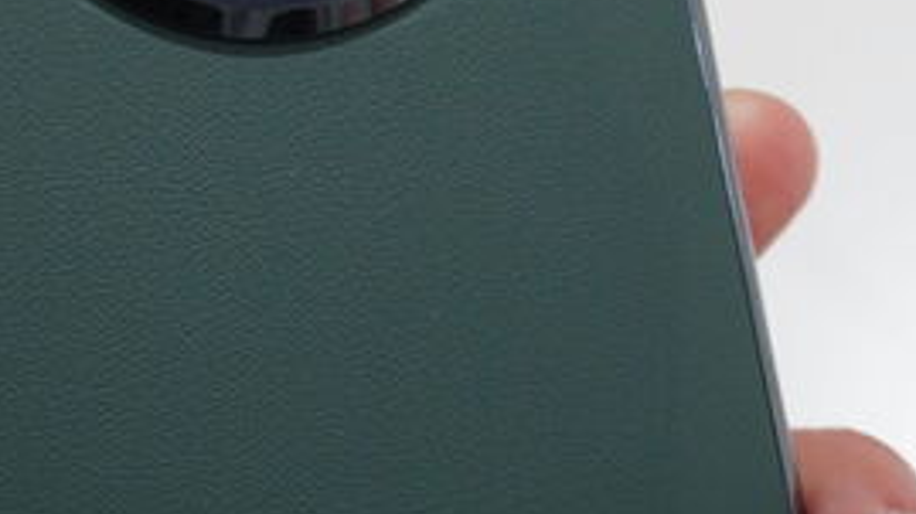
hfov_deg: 24.7
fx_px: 2088
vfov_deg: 13.5
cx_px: 327
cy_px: -175
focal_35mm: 86
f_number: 5.6
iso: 1000
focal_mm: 24
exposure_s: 1/125
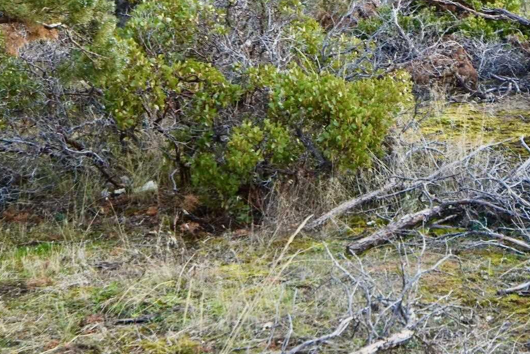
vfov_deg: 15.7
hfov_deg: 23.1
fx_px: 1282
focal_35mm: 87
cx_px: 405
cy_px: 151
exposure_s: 1/250
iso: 400
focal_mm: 24
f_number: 4.5
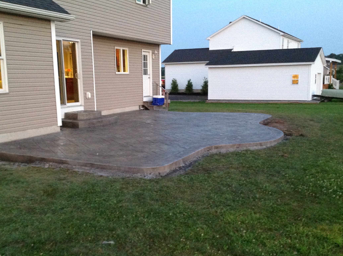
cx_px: 159
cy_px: 150
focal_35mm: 44
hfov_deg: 43.0
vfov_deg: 32.7
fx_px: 435
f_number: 2.4
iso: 400
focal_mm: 4.28
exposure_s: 1/15
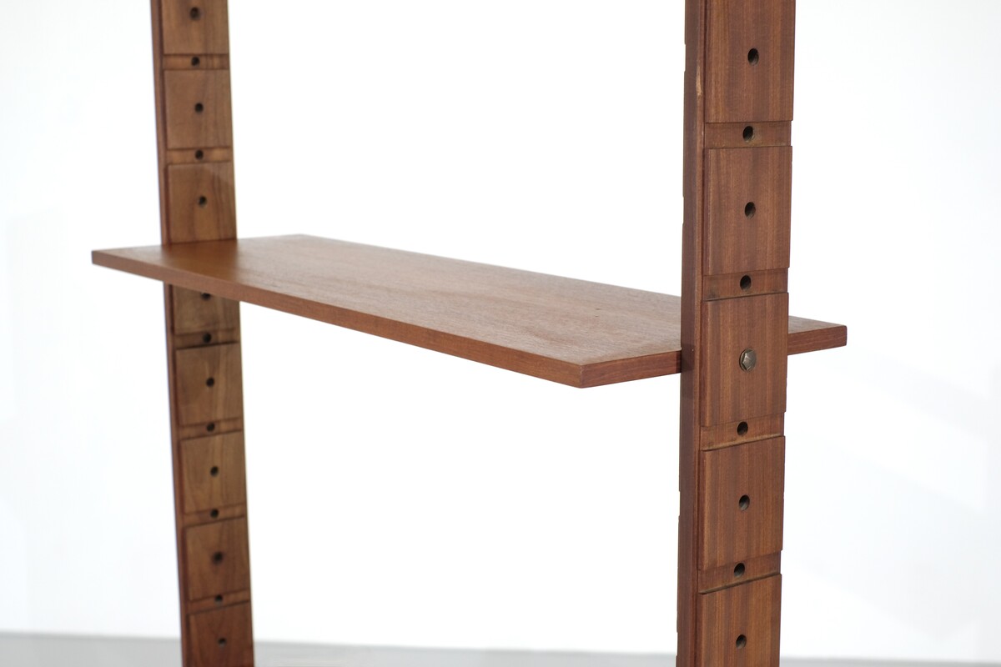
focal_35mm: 53
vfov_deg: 25.5
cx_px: 500
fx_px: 1474
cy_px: 334
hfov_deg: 37.5
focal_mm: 35
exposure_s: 1/80
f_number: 5.6
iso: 800
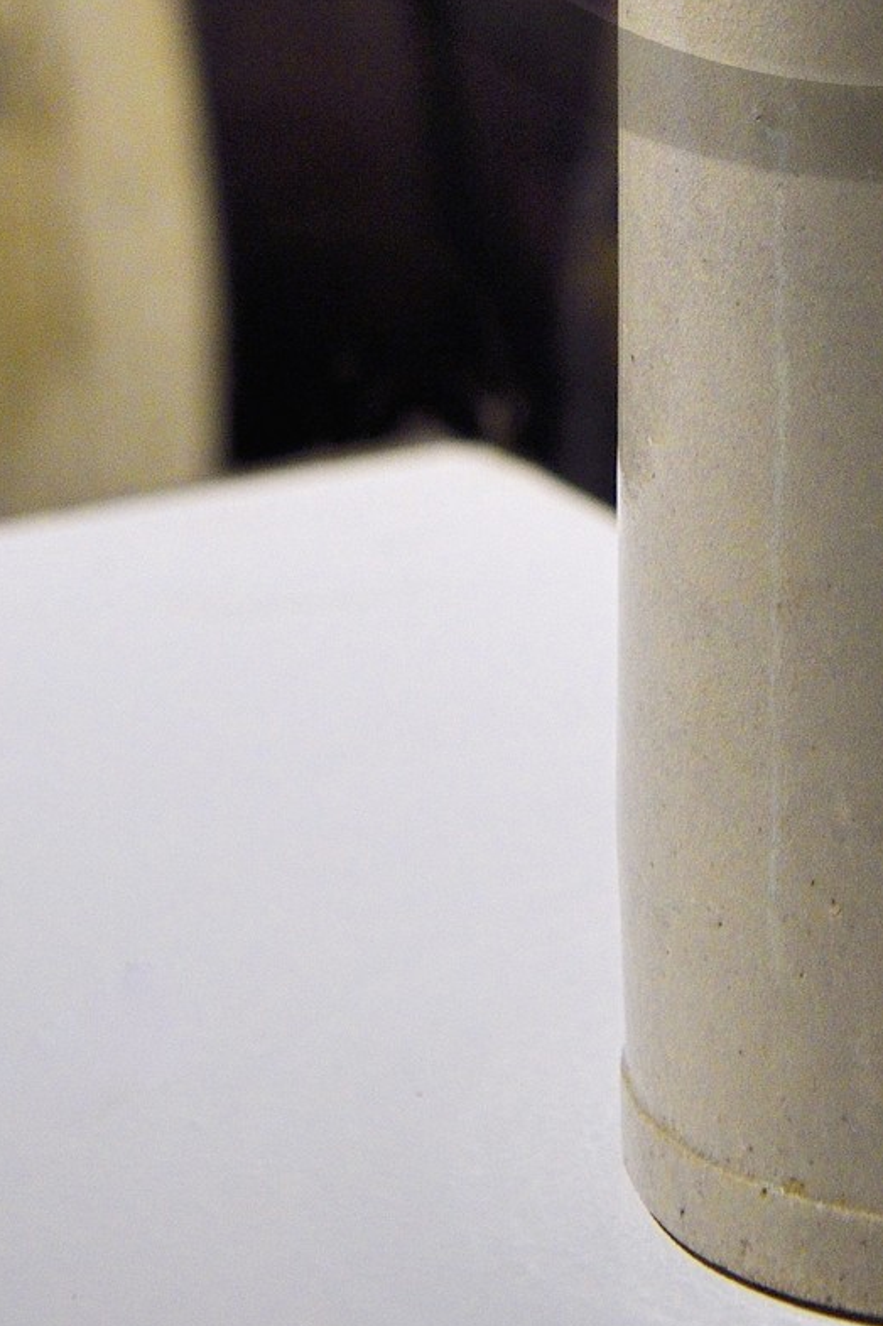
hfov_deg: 8.6
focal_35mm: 159
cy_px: -611
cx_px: 908
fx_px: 5852
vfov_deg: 12.3
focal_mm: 52
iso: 1600
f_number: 5
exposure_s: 1/100
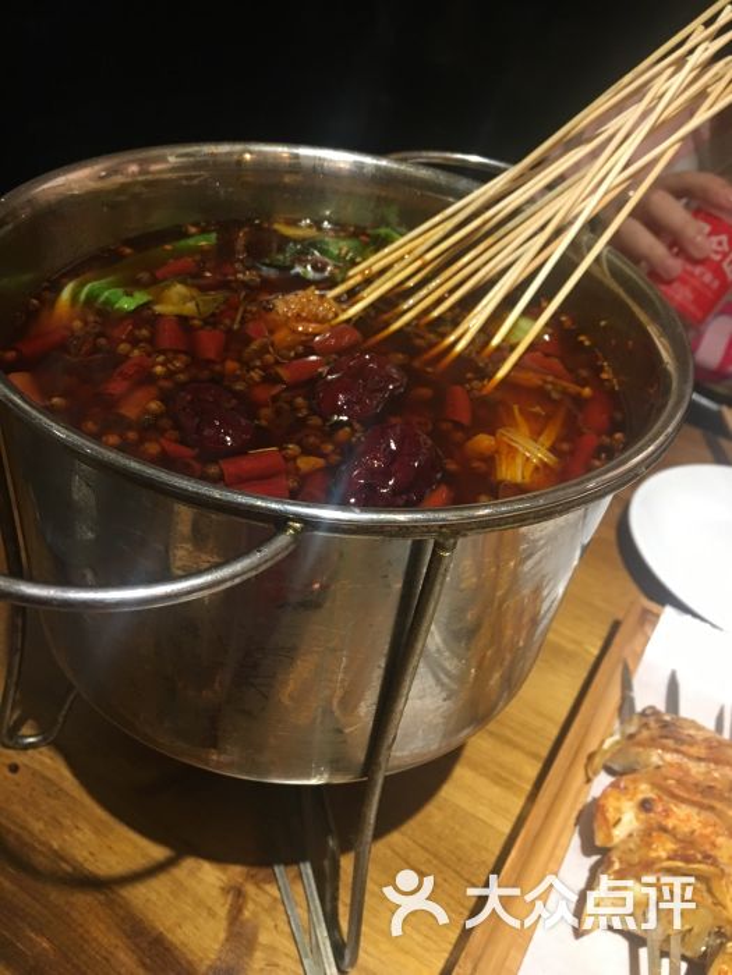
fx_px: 818
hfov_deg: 48.2
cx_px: 366
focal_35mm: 29
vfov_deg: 61.7
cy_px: 488
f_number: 2.2
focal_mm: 4.15
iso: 200
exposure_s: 1/33
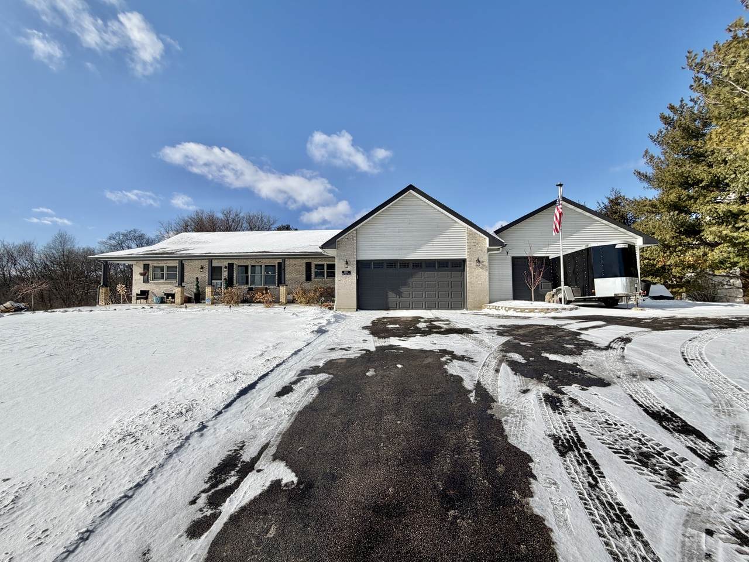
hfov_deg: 102.1
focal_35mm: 14
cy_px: 281
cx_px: 374
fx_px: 303
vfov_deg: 85.7
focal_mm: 2.22
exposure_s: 1/1795
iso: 20
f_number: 2.2
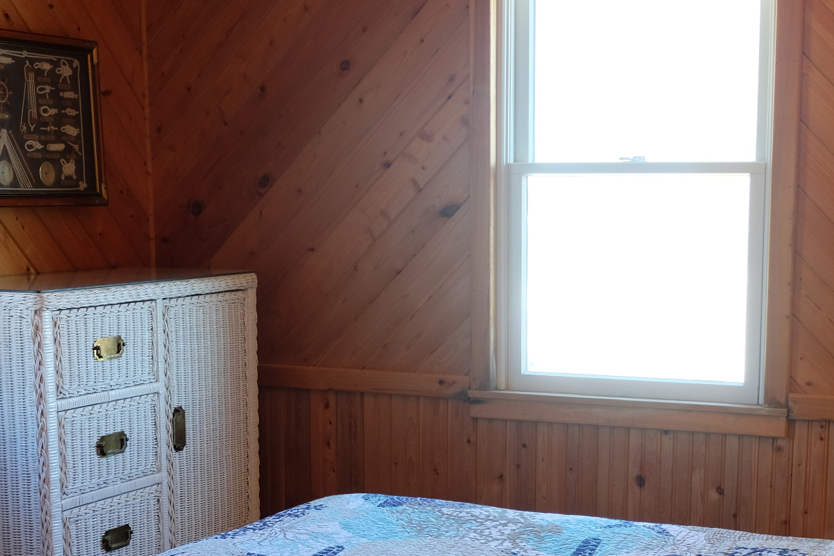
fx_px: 1552
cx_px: 451
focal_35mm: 67
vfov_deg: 19.9
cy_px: 496
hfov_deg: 30.1
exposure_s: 1/30
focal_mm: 21.1
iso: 400
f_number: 4
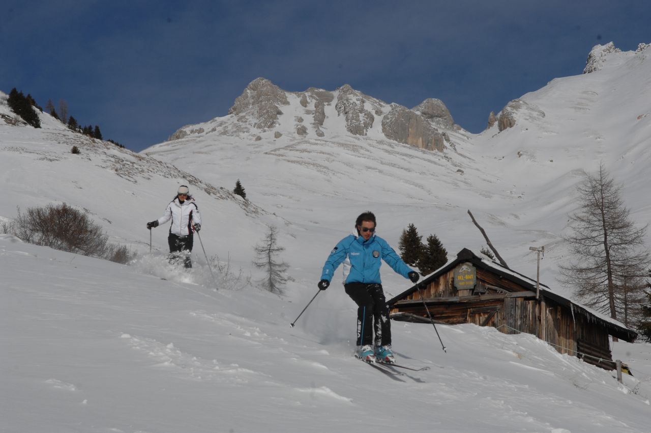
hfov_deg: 24.6
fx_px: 1490
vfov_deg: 16.5
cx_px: 326
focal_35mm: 82
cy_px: 216
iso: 250
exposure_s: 1/800
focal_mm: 55
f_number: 11
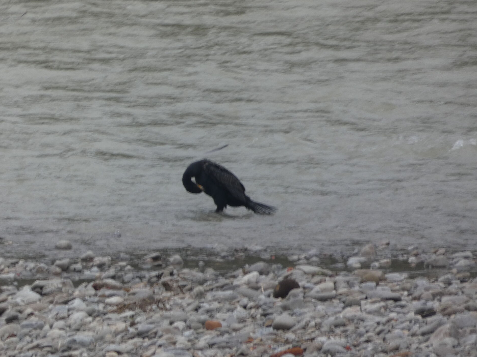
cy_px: 158
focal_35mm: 1525
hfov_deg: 1.3
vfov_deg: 1.0
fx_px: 21010
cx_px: 192
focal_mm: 215
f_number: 5.9
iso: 80
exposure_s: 1/125
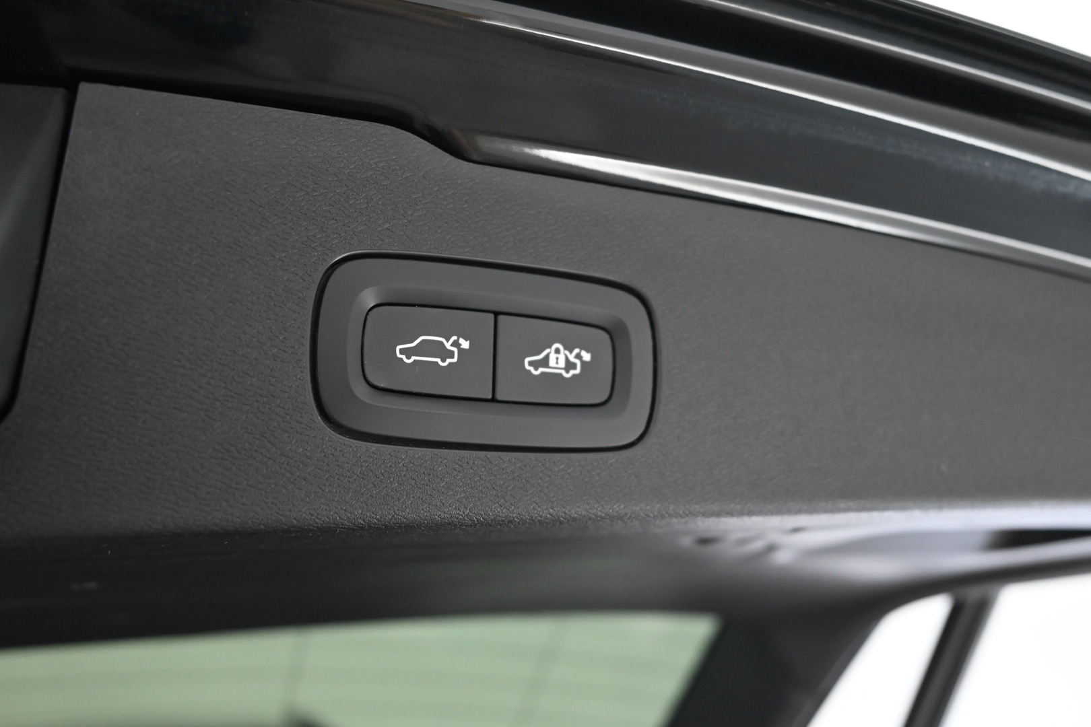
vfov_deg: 38.9
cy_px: 364
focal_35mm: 34
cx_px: 546
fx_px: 1030
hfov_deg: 55.8
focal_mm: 34
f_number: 5
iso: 3600
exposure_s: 1/60
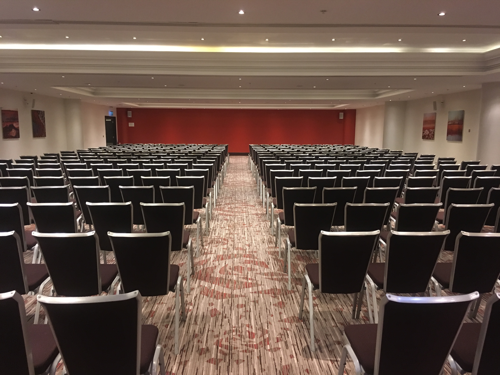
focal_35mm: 29
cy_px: 188
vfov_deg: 48.2
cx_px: 250
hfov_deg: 61.7
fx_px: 419
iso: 200
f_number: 2.2
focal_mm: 4.15
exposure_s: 1/17
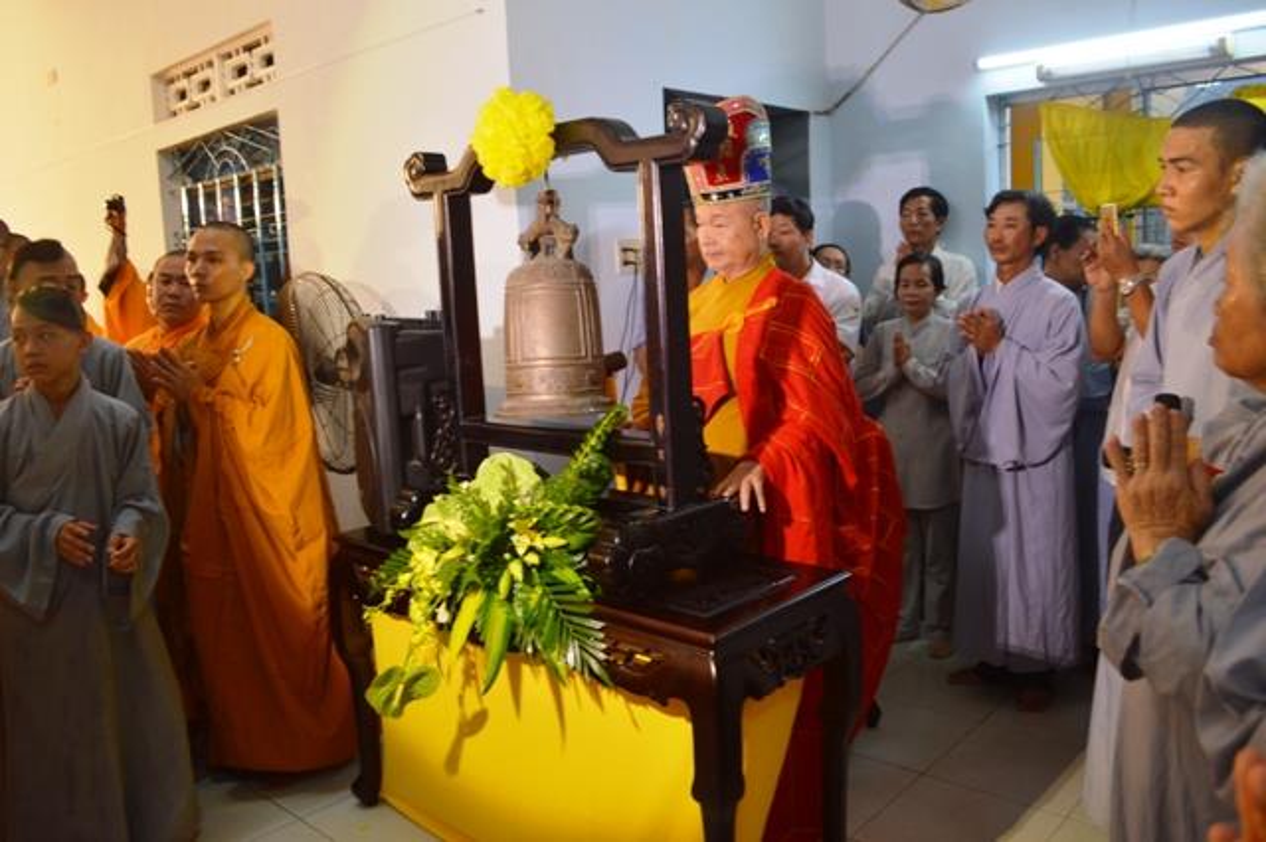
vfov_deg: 47.9
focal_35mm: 27
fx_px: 949
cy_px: 421
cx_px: 633
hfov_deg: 67.4
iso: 400
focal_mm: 18
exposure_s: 1/60
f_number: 3.5
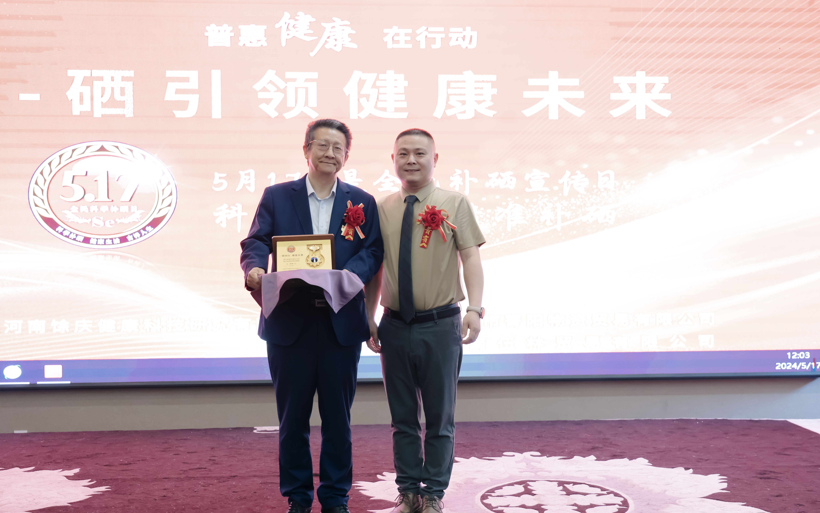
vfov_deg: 35.3
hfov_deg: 54.0
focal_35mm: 36
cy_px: 270
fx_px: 805
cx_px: 413
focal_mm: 35
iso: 2500
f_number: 4
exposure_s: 1/100
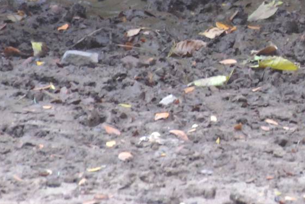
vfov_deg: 1.1
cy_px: -84
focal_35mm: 1282
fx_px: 10872
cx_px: 413
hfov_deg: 1.6
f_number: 10
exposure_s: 1/160
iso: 1600
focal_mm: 300
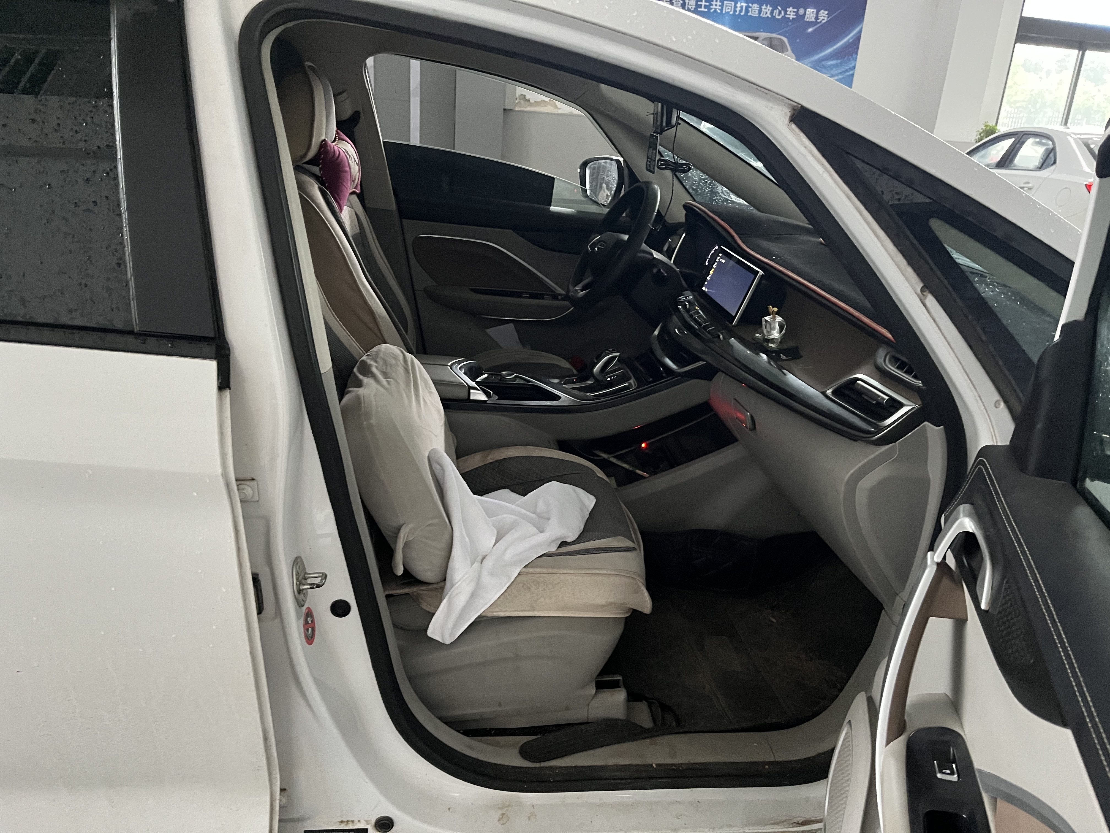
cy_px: 416
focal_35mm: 26
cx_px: 555
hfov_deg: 67.3
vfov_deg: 53.1
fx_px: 834
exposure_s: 1/38
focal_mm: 5.1
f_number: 1.6
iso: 640
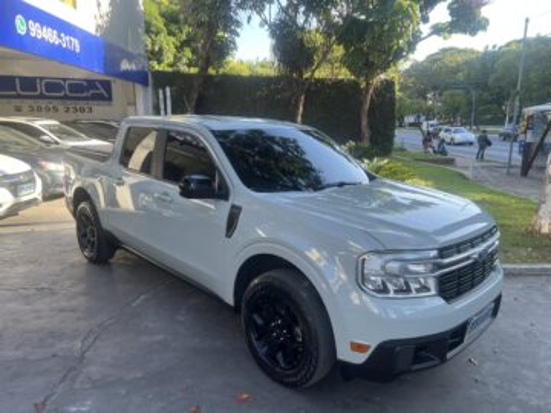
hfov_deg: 67.3
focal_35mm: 26
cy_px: 206
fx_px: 414
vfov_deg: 53.1
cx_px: 276
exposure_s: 1/271
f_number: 1.5
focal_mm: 5.7
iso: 40
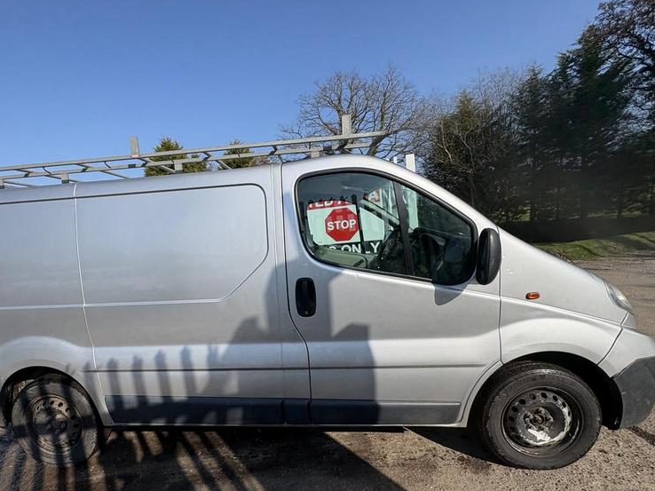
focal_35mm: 17
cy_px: 275
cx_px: 283
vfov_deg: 74.4
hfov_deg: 90.5
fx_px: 322
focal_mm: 2.22
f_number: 2.2
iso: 50
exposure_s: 1/2083
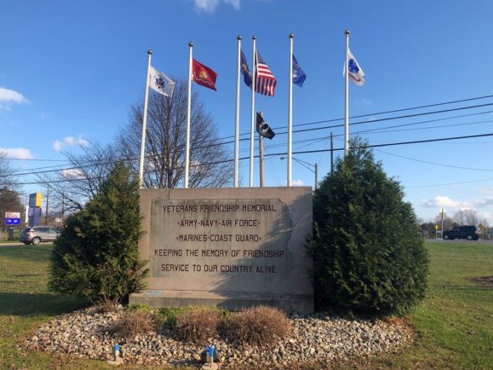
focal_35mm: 29
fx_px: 413
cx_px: 247
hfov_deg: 61.7
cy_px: 189
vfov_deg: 48.2
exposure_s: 1/1350
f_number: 1.8
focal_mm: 3.99
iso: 20
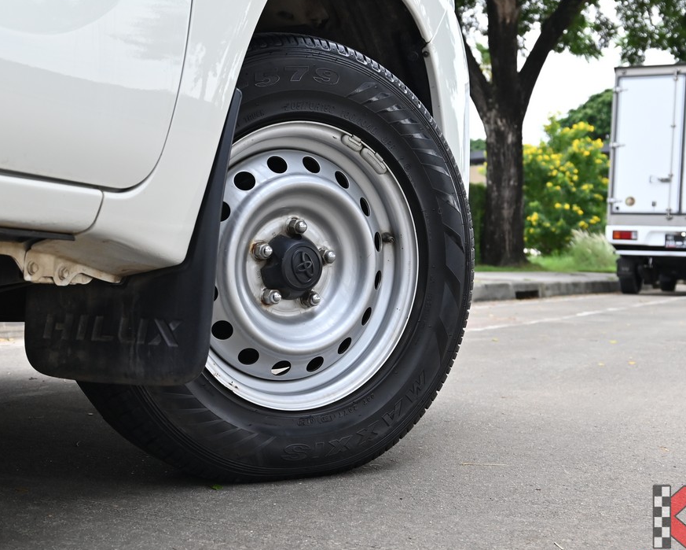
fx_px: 1056
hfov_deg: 35.9
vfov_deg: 29.2
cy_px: 281
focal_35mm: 52
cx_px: 303
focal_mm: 29.5
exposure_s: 1/350
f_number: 5.6
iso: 560
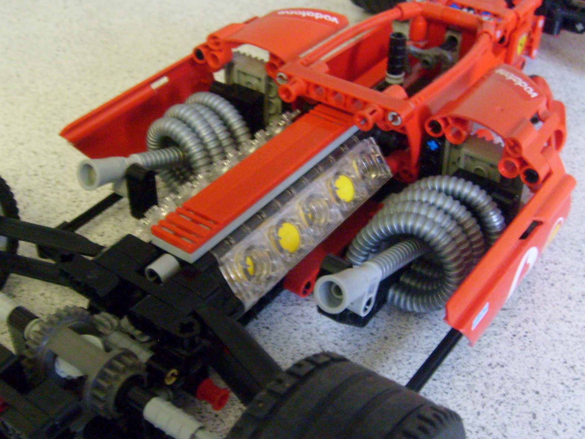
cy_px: 210
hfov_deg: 40.4
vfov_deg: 30.9
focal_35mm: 47
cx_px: 253
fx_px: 794
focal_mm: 5.8
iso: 200
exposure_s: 1/8
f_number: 2.8
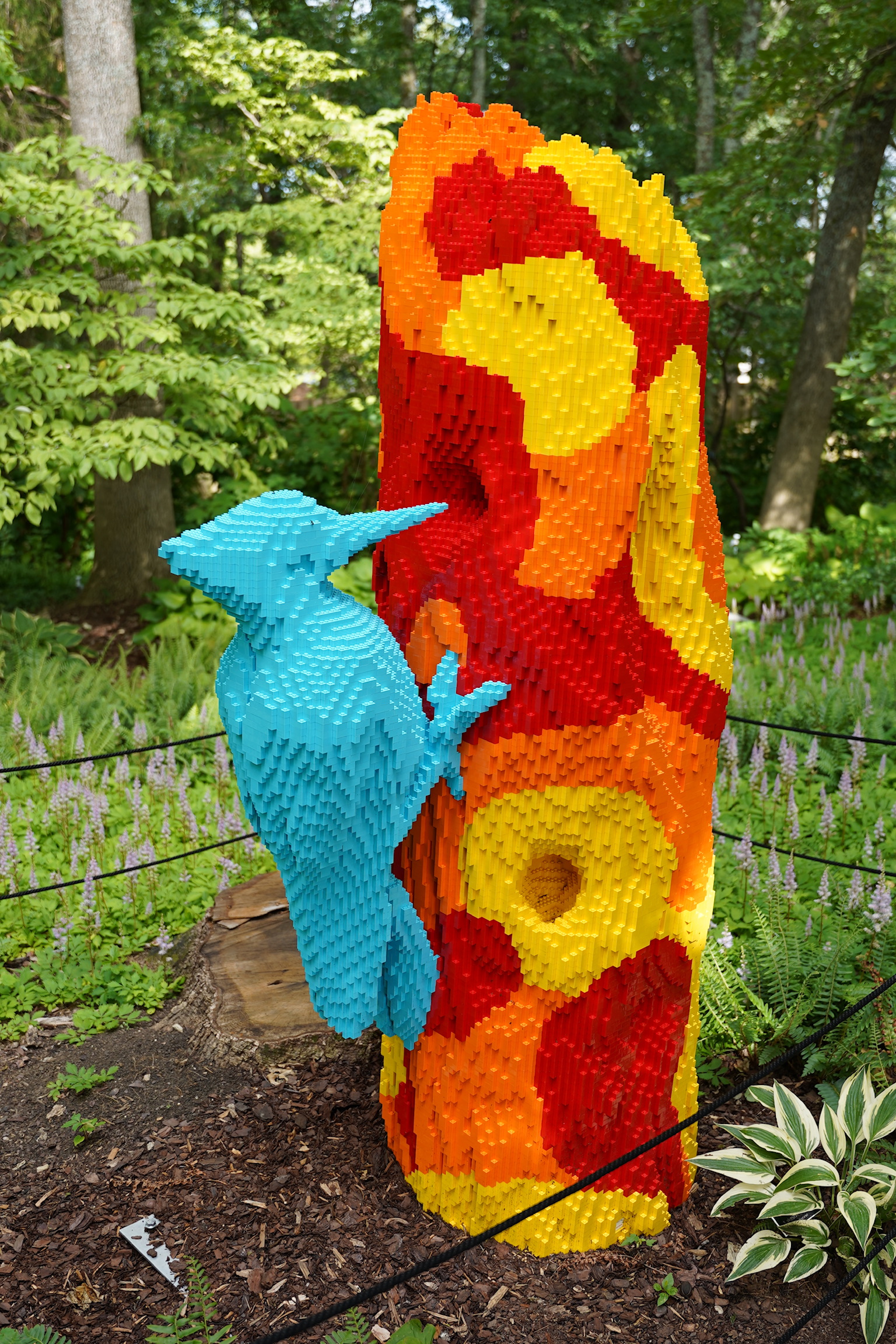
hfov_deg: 36.9
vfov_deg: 53.1
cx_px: 448
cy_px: 672
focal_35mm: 36
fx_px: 1344
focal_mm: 24
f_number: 2.8
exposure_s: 1/200
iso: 100
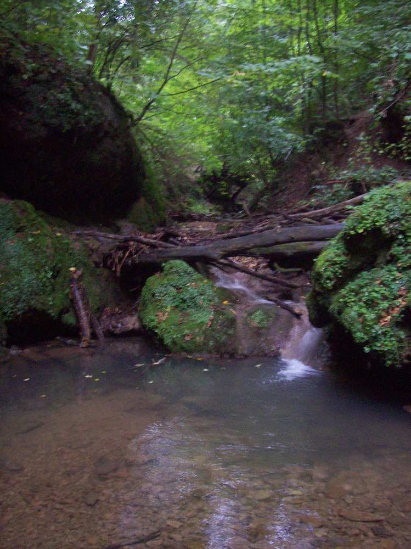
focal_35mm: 36
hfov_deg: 39.6
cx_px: 206
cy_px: 274
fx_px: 570
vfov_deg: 51.4
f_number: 2.7
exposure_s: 1/8
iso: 160
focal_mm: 6
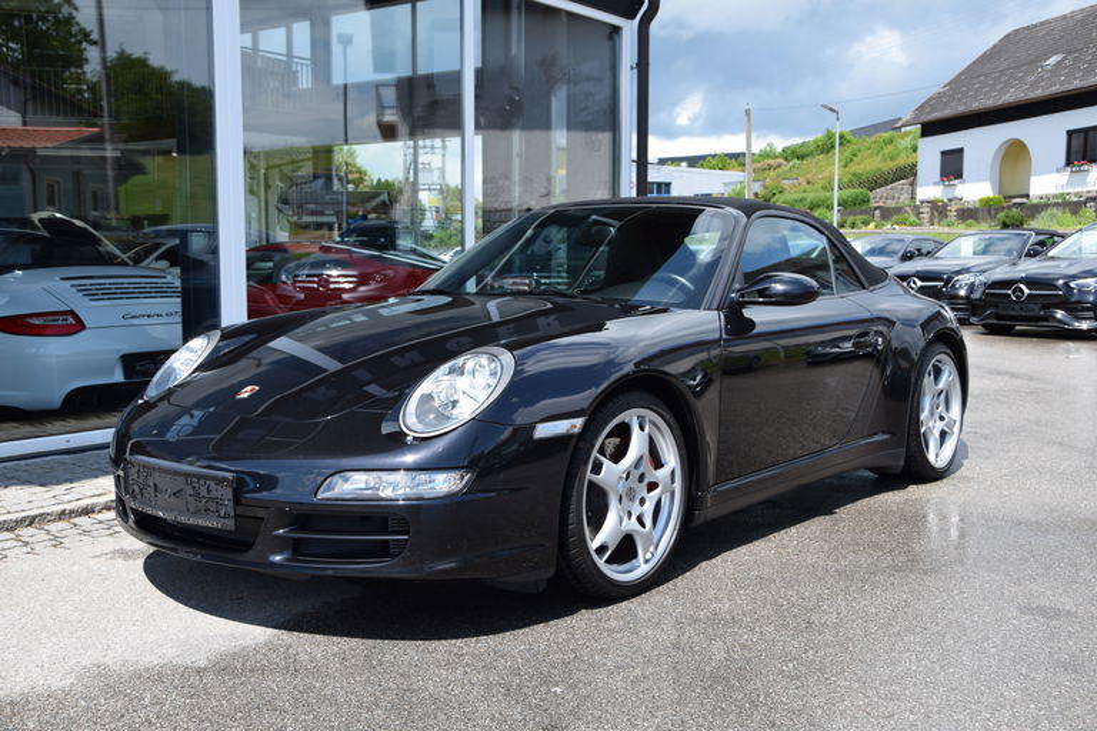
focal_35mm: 38
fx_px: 1143
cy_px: 366
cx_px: 548
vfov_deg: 35.5
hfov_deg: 51.3
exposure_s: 1/320
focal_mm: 25
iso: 200
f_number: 9
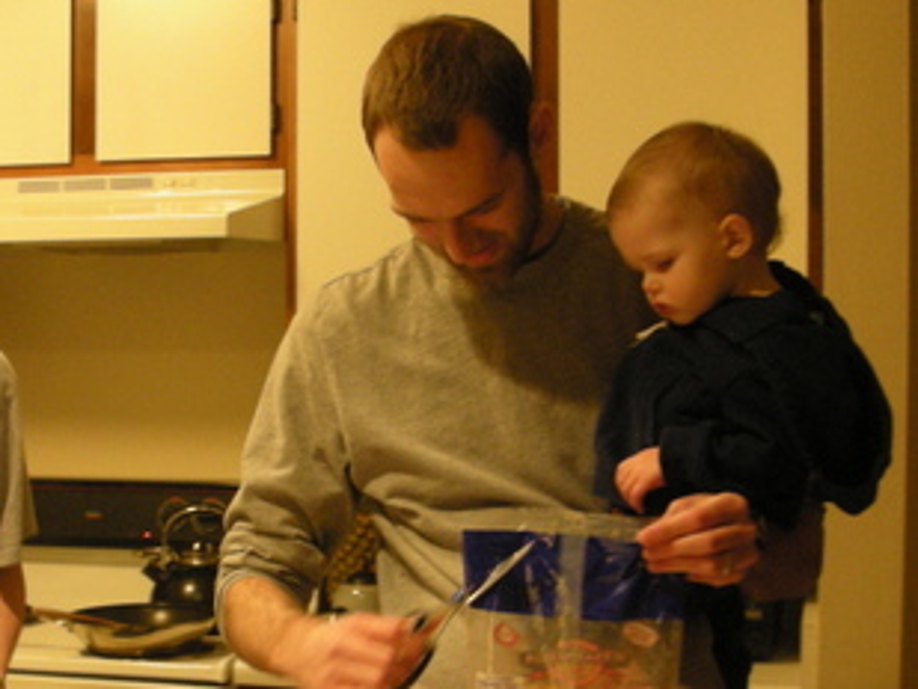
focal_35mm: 68
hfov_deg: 27.9
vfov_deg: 21.6
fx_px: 1804
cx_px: 172
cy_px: 457
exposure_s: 1/7.4
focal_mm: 5.8
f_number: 3
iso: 200
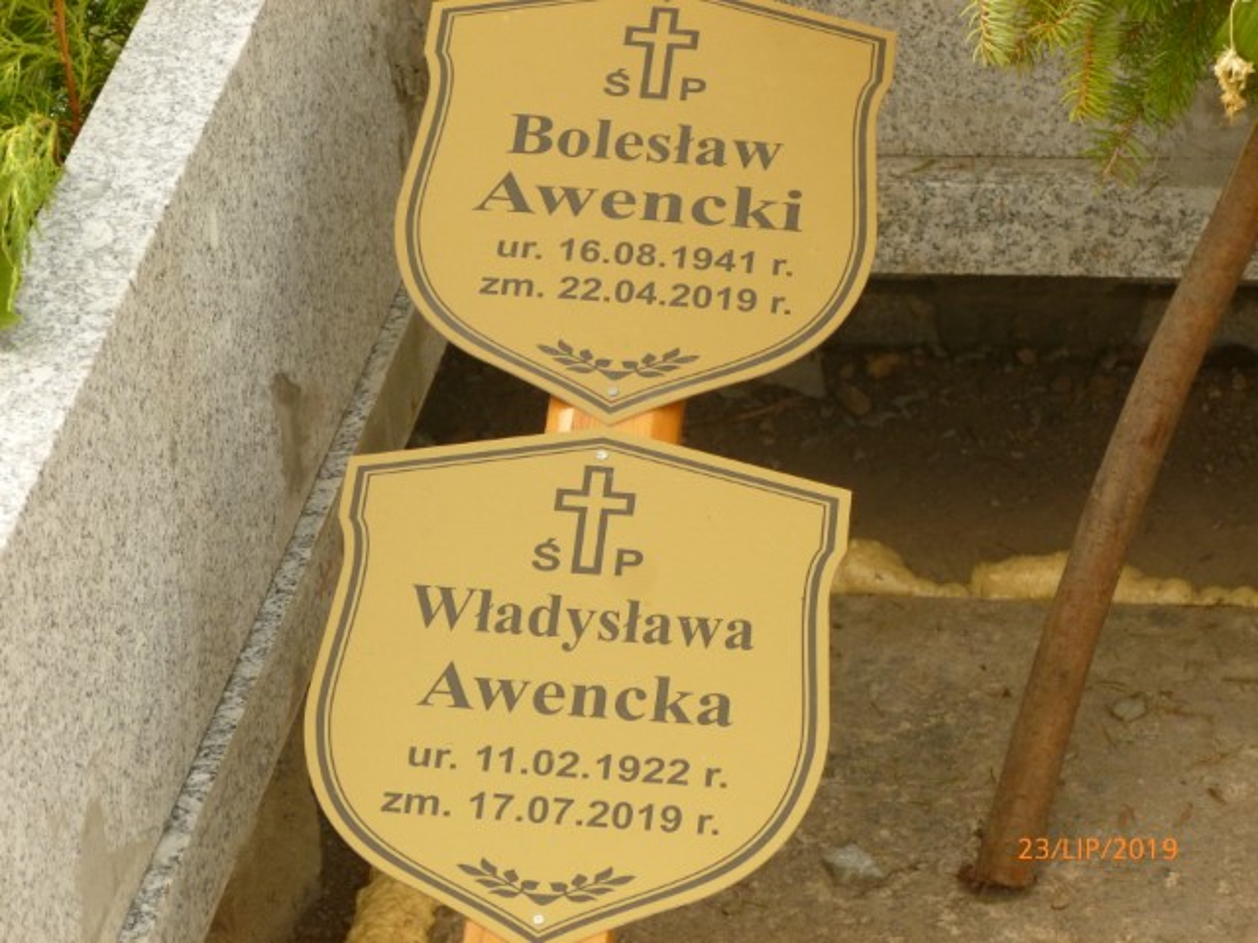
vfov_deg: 10.5
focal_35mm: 141
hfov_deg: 14.0
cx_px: 629
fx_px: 5124
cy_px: 472
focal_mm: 25.2
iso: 200
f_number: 5.1
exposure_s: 1/200
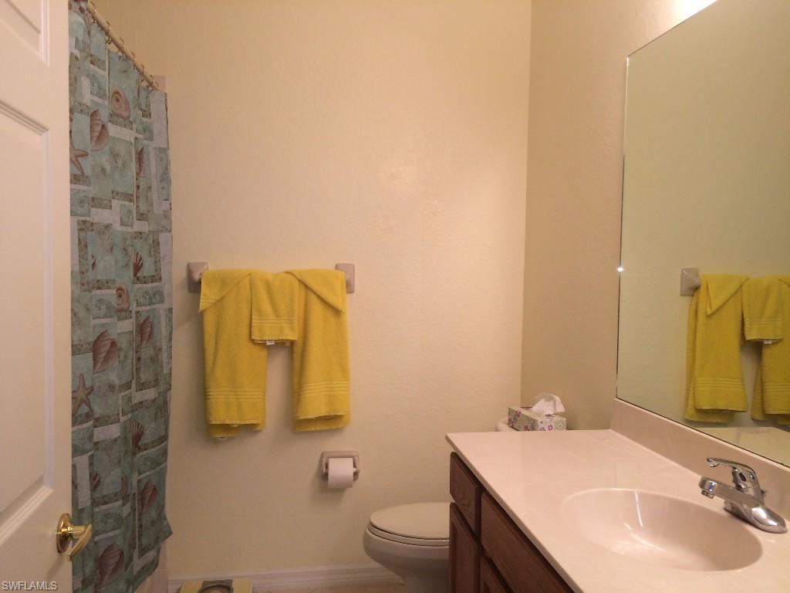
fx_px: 662
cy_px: 296
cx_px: 395
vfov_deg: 48.2
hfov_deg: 61.7
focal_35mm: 29
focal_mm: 4.15
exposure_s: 1/40
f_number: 2.2
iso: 40
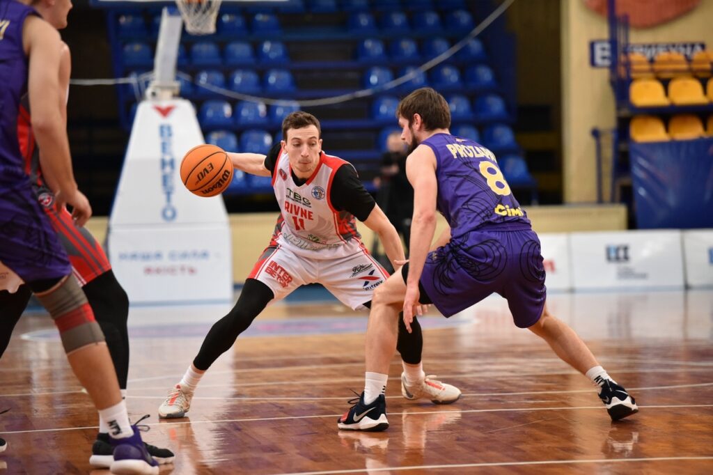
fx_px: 3168
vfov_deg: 8.6
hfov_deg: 12.8
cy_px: 238
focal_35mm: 160
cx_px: 356
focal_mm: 160
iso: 5000
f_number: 2.8
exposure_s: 1/1250
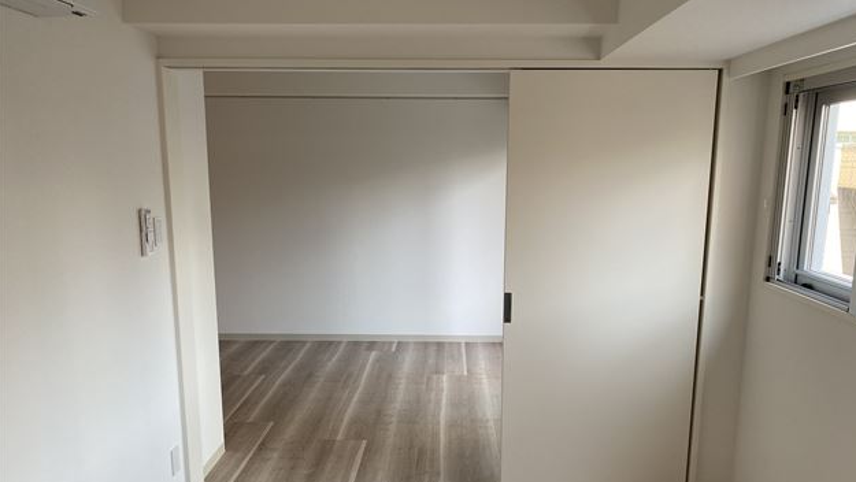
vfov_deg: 40.0
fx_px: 658
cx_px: 436
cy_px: 294
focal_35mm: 29
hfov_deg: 66.0
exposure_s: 1/121
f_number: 1.8
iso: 64
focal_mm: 4.25
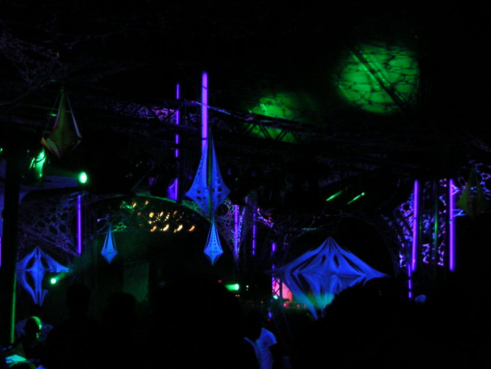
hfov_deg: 33.4
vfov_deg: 25.5
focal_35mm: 57
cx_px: 148
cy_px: 242
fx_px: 809
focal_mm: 6
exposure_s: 1/10
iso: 200
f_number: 2.8
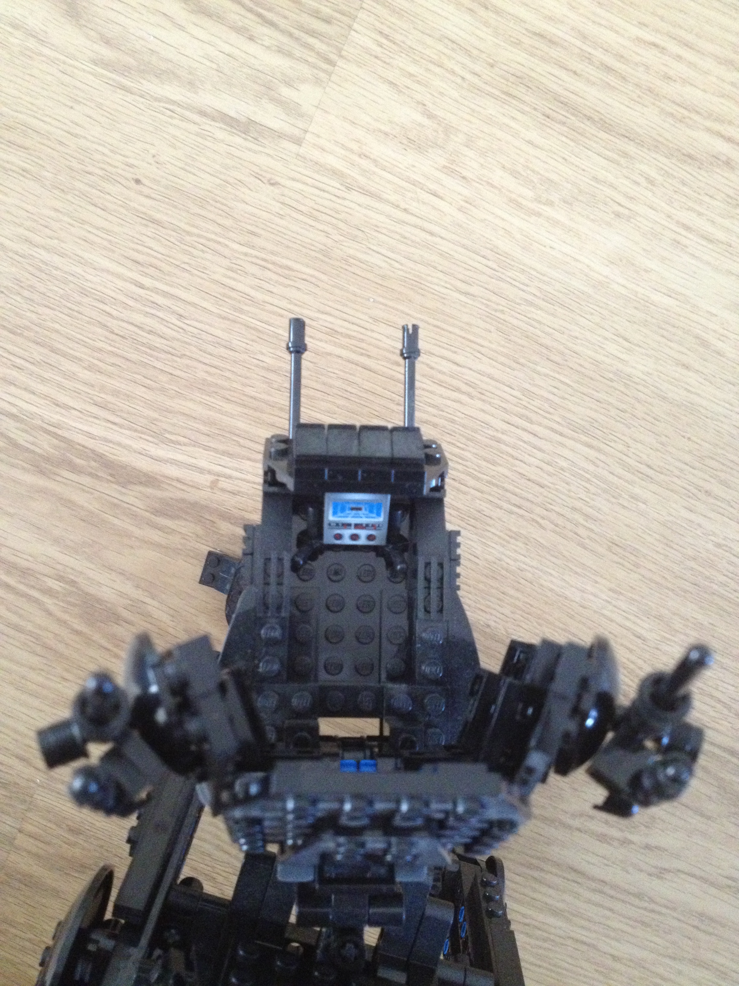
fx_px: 996
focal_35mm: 35
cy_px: 493
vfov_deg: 52.6
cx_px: 370
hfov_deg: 40.7
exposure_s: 1/15
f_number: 2.4
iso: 500
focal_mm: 4.28
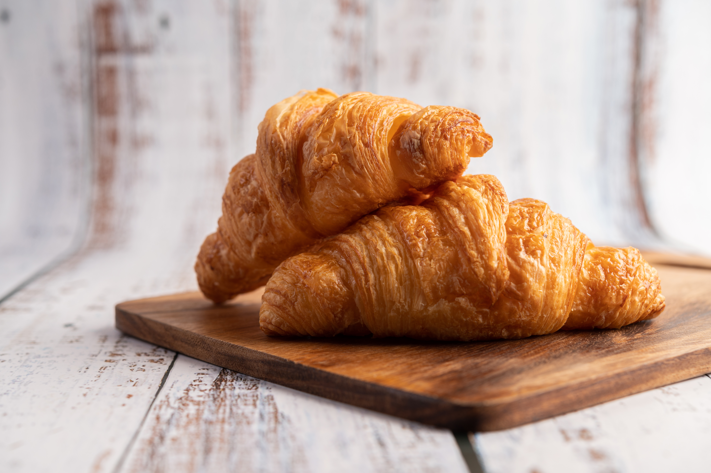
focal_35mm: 60
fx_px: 1184
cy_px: 236
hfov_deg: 33.4
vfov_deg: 22.6
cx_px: 356
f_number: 5.6
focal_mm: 60
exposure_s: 1/100
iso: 100
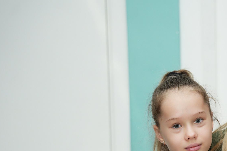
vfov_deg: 8.6
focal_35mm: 159
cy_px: 162
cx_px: 240
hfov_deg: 12.7
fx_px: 1003
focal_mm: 70
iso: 640
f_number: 2.8
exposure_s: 1/160
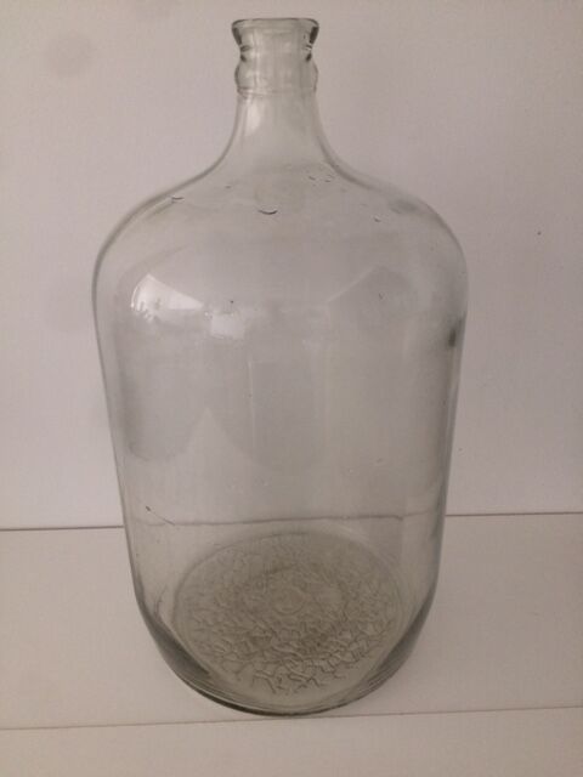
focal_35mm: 29
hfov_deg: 48.2
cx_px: 292
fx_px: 651
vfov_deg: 61.7
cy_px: 388
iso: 160
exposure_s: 1/33
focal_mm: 4.15
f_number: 2.2
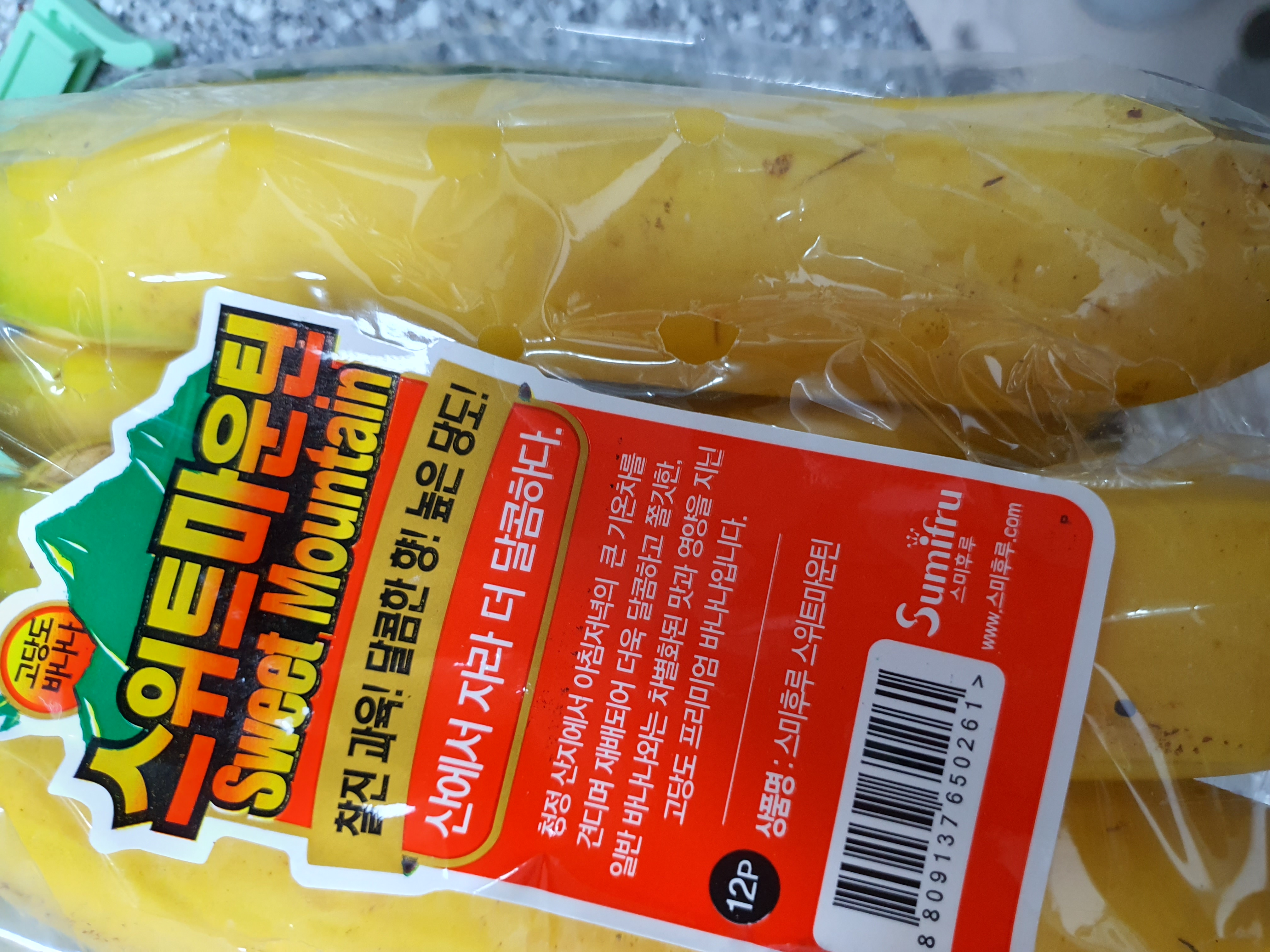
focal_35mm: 26
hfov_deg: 67.3
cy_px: 476
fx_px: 954
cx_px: 635
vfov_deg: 53.1
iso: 200
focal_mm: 4.3
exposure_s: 1/60
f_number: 1.5
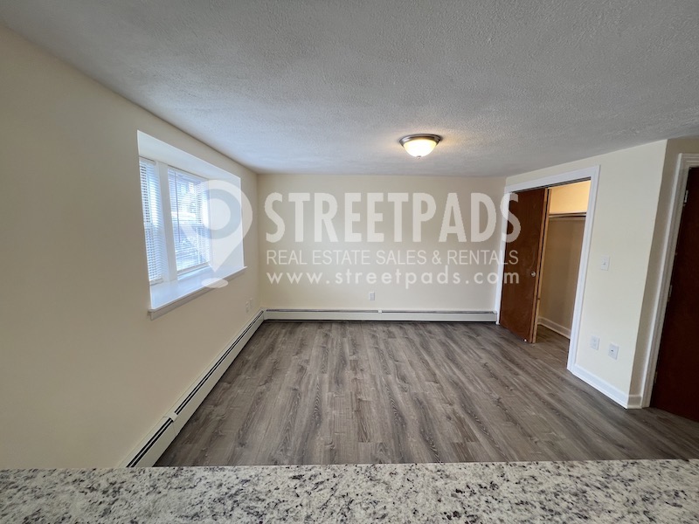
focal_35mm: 13
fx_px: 263
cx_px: 350
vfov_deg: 89.9
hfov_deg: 106.2
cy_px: 262
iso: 64
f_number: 1.8
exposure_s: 1/120
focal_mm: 1.57
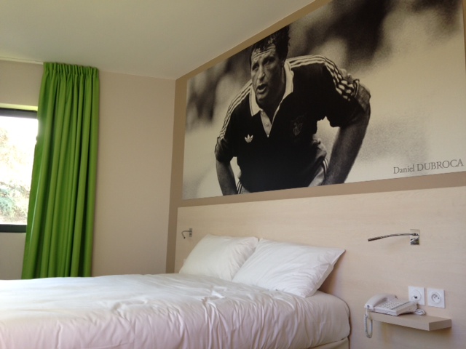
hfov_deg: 55.4
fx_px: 444
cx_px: 233
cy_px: 174
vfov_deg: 42.9
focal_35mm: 33
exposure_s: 1/24
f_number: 2.4
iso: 50
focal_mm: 4.12
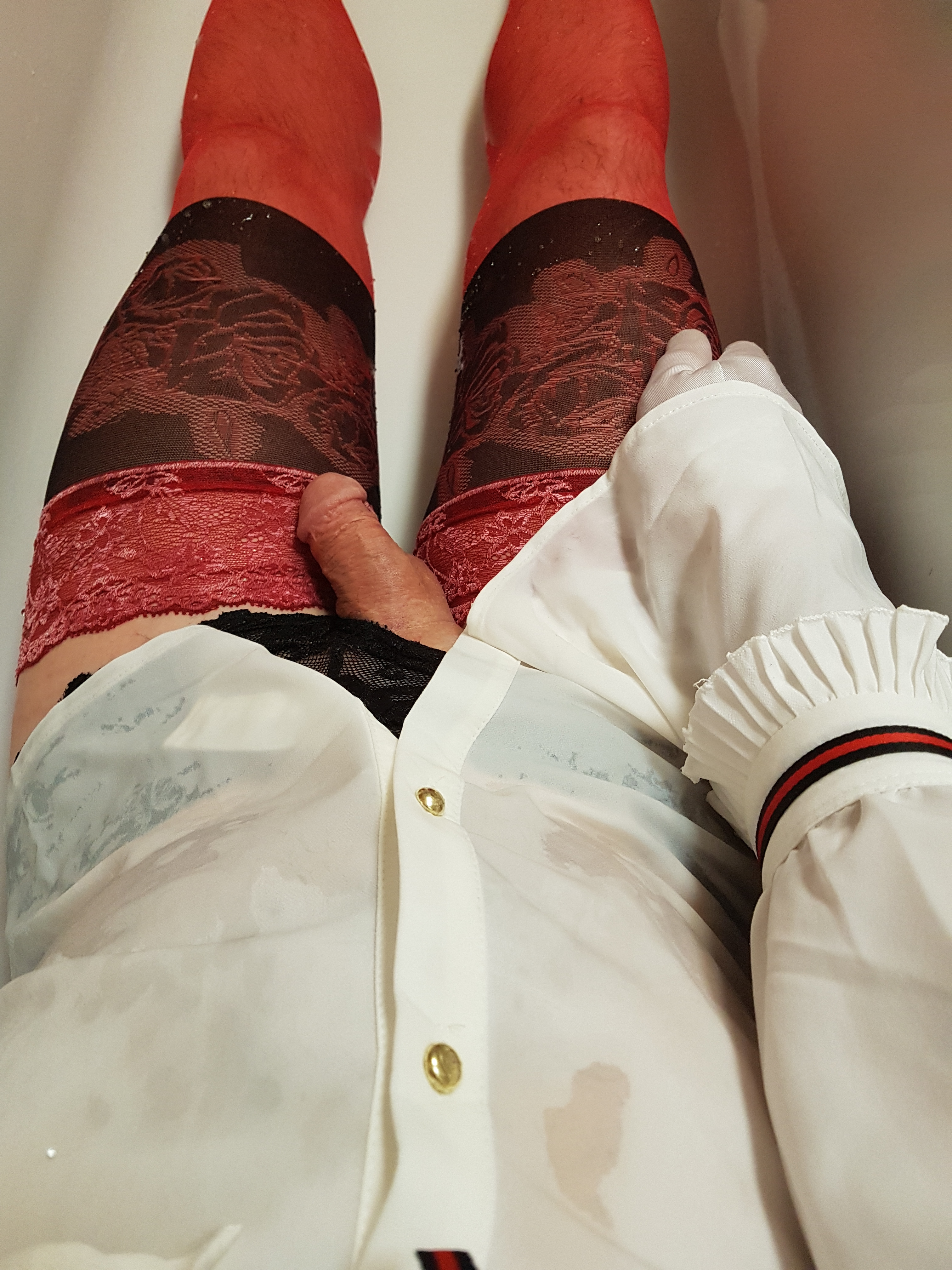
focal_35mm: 26
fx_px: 953
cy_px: 635
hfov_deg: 53.1
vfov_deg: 67.3
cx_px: 476
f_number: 1.7
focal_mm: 4.2
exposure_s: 1/50
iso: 125
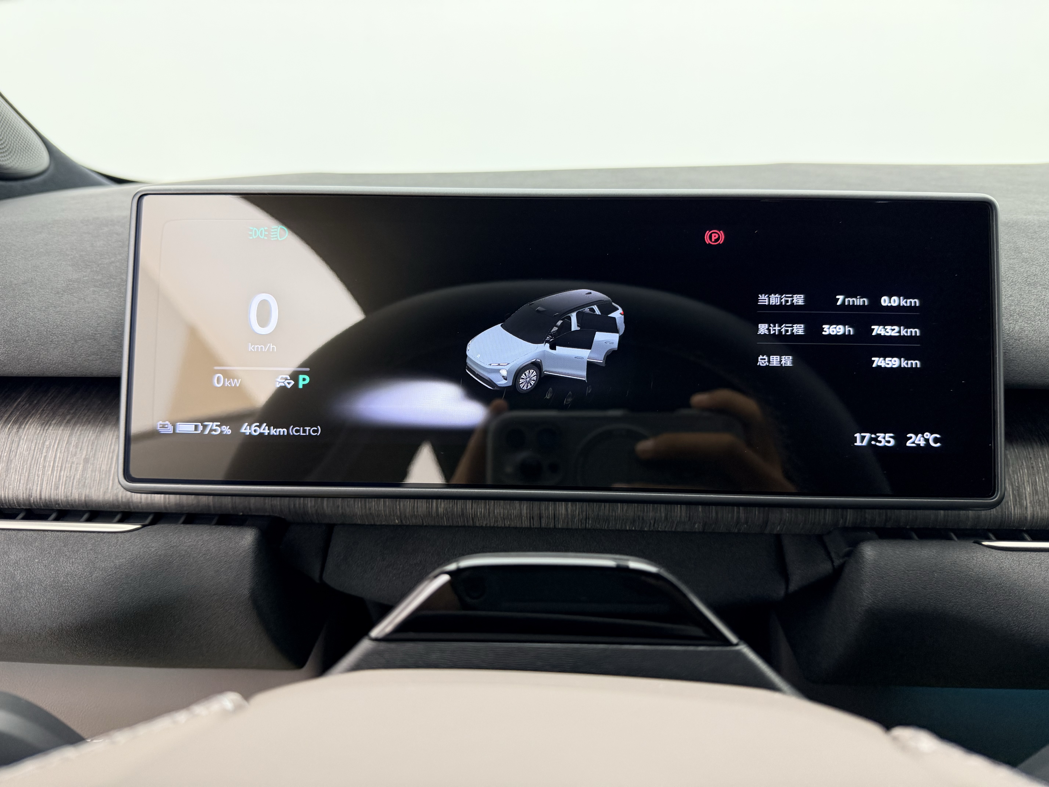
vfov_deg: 56.8
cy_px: 394
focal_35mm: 24
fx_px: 727
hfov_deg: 71.6
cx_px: 524
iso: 160
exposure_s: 1/50
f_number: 1.78
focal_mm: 6.76
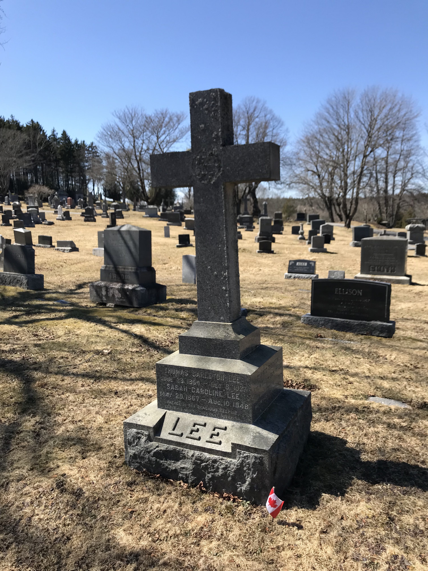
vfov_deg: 63.4
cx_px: 214
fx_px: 462
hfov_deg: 49.7
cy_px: 286
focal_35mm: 28
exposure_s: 1/1227
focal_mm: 3.99
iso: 20
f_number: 1.8
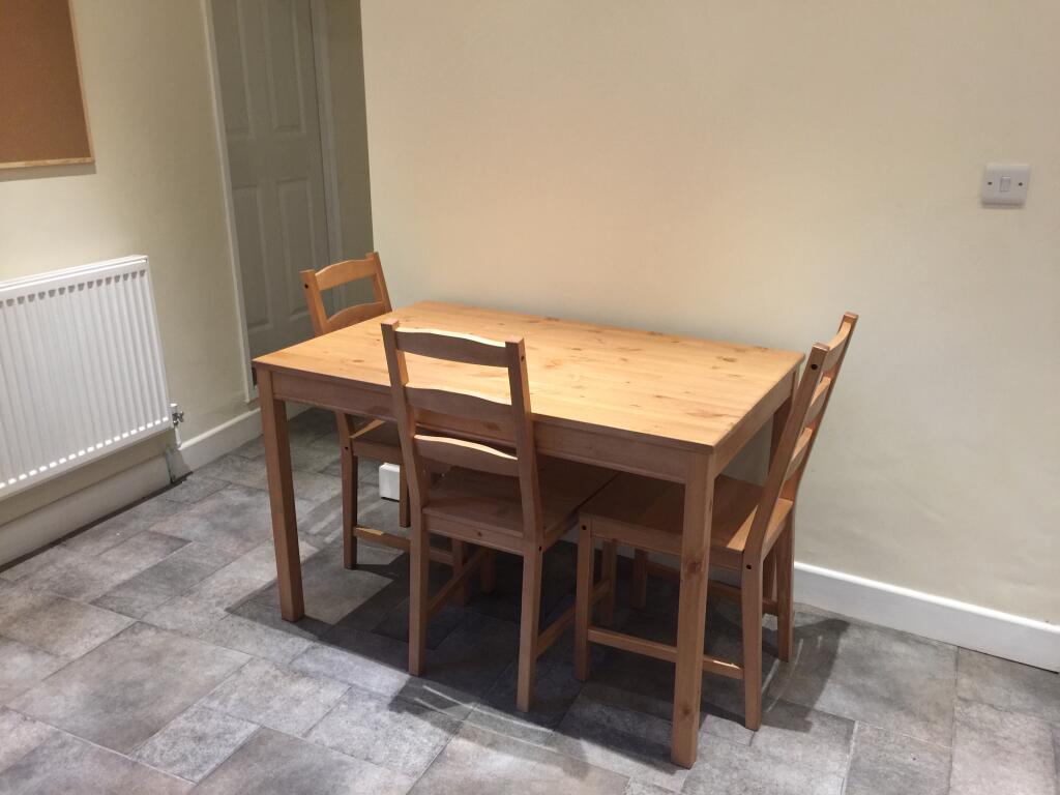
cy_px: 398
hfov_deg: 61.7
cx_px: 530
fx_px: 888
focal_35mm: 29
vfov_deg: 48.2
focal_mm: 4.15
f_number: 2.2
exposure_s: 1/10
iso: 100
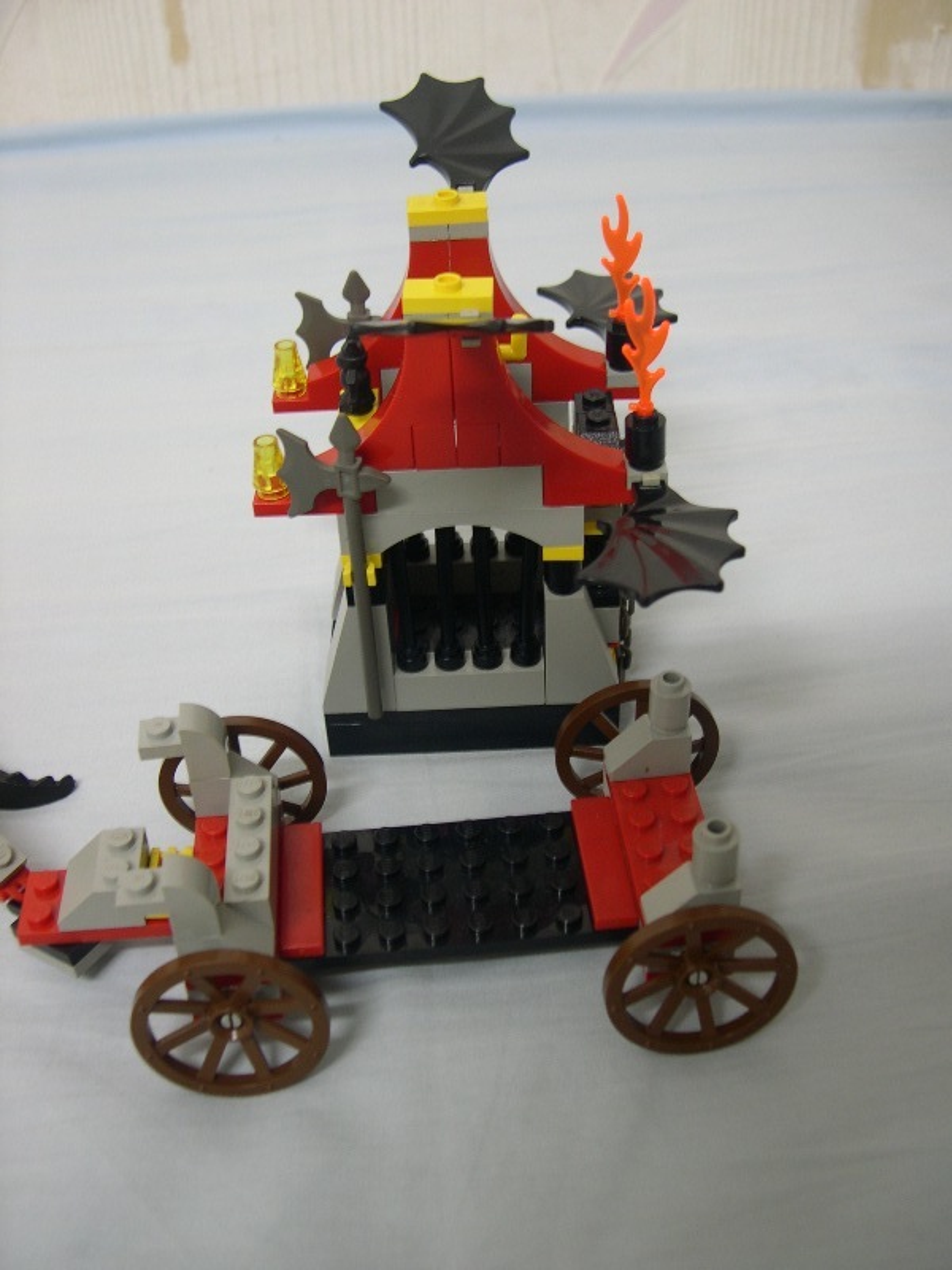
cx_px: 476
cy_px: 635
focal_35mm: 38
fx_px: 1393
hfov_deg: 37.7
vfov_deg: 49.0
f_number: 2.8
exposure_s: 1/9.6
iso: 100
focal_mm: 8
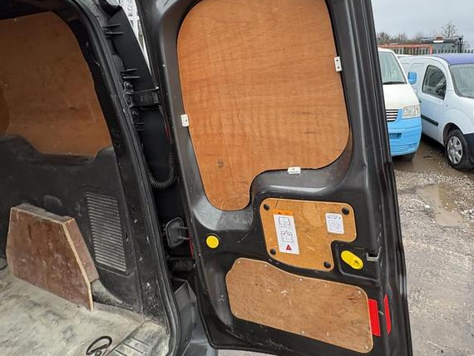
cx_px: 305
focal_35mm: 22
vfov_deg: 59.3
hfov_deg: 74.6
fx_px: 301
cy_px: 111
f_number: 2.2
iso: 100
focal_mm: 2.22
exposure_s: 1/99
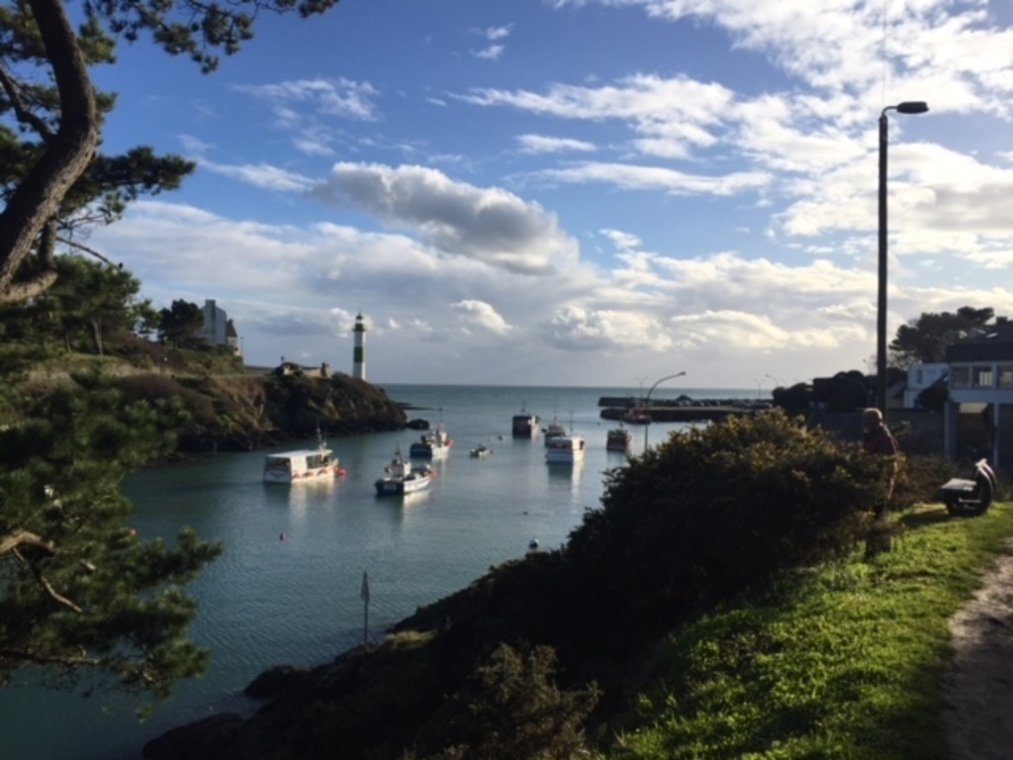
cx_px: 506
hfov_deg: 61.7
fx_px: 849
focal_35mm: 29
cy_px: 380
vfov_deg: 48.2
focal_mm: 4.15
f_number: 2.2
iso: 32
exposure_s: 1/2825
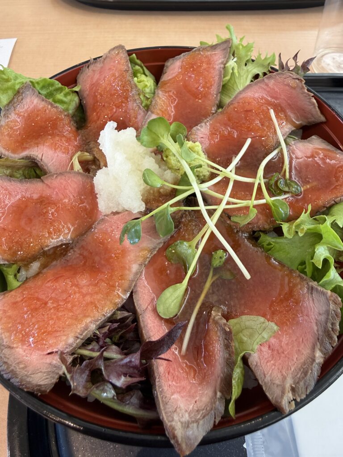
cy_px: 228
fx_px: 317
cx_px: 172
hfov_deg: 56.8
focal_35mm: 24
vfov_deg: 71.6
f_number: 2.2
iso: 125
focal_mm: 2.22
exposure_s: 1/99
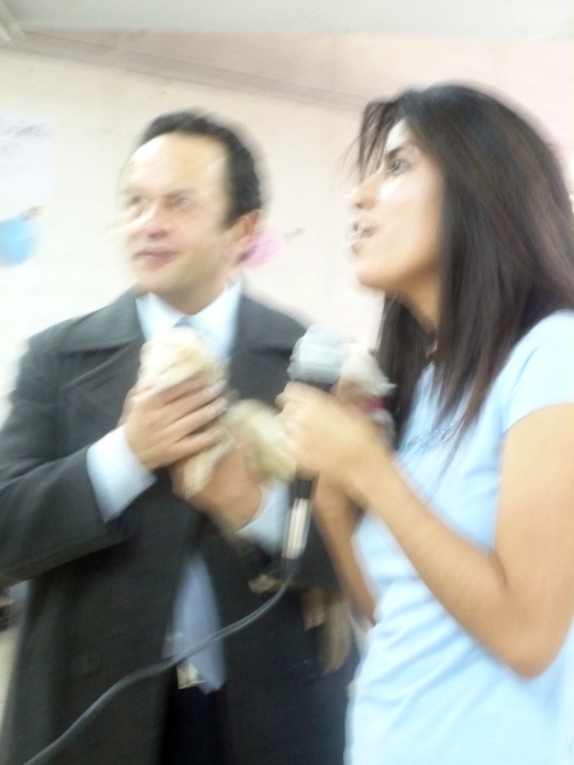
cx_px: 287
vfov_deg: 27.8
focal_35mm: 70
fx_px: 1548
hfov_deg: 21.0
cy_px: 382
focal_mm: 11.5
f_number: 4
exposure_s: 1/4
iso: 400
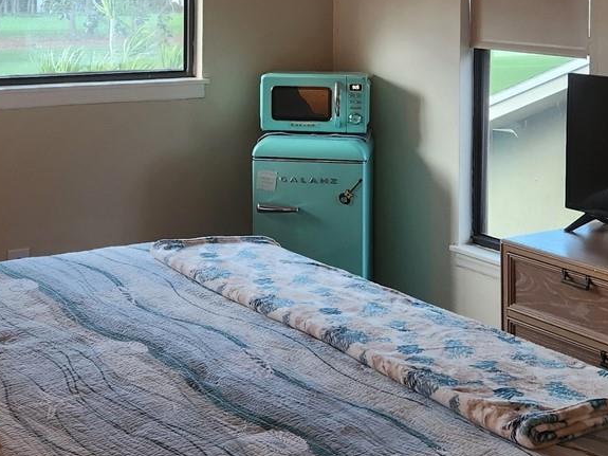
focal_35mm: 64
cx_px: 222
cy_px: 12
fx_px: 1124
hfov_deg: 30.1
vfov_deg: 22.2
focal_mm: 5.4
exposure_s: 1/120
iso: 125
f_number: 1.8
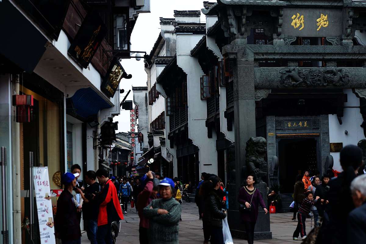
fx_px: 864
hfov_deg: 23.9
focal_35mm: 85
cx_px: 183
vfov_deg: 16.1
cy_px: 122
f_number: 5
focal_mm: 85
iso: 400
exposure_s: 1/100
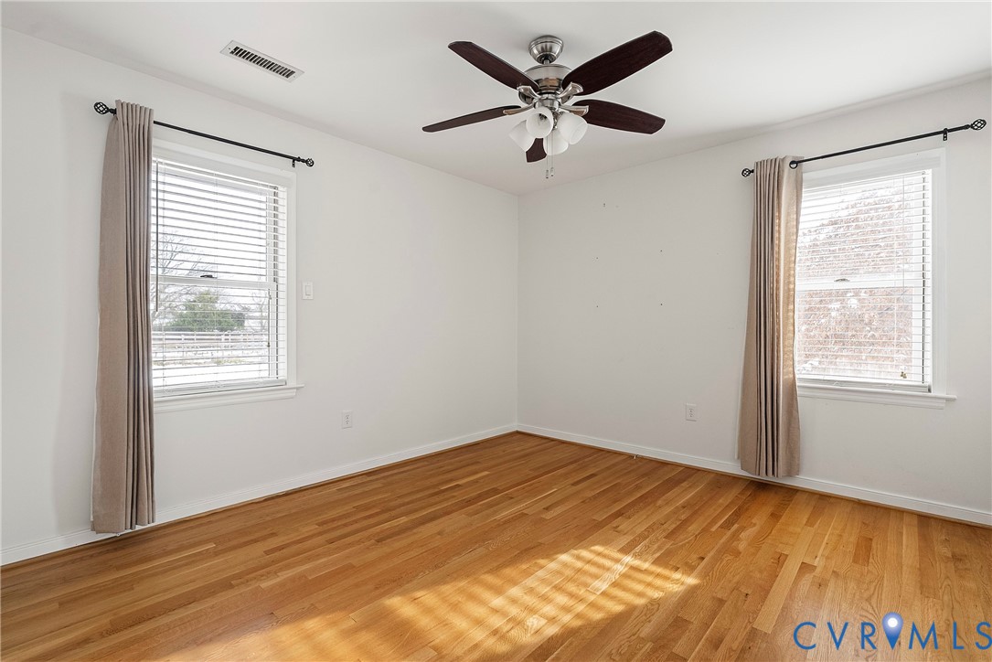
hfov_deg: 96.7
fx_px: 441
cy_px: 331
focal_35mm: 16
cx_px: 496
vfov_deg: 73.8
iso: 800
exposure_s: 1/5
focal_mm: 16
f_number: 8
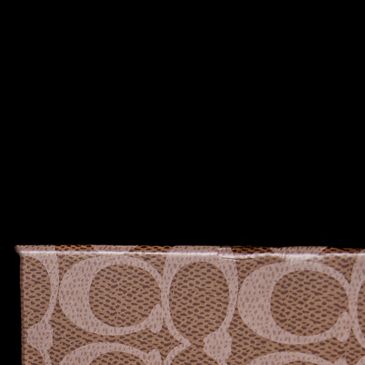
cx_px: 25
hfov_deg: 9.7
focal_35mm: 180
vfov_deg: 9.5
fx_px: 2147
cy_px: 533
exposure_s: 1/100
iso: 200
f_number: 5.6
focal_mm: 38
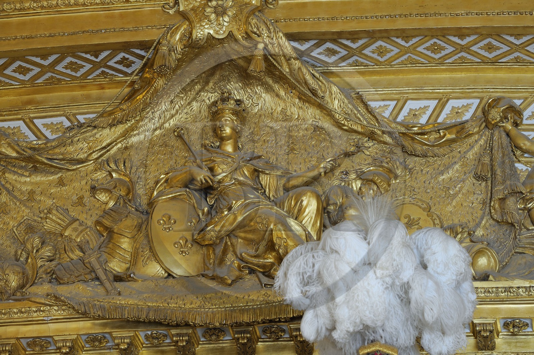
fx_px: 1853
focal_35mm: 125
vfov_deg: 10.9
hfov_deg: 16.4
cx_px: 267
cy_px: 178
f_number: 11
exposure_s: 2
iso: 200
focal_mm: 125
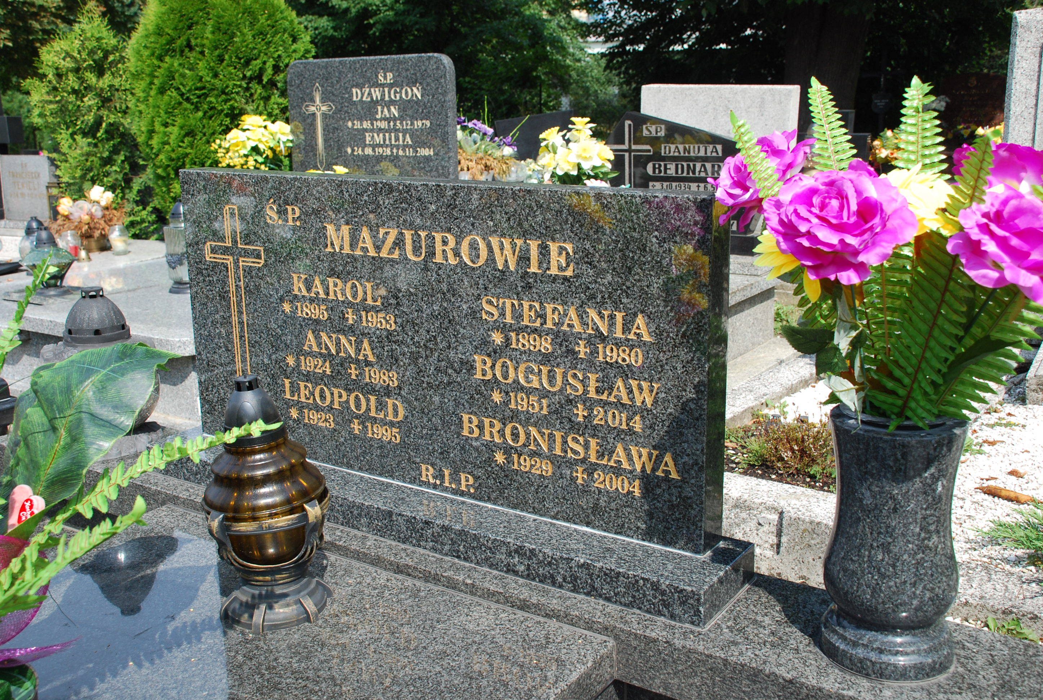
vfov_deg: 37.0
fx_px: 1045
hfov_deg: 53.0
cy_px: 350
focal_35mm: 36
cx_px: 522
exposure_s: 1/320
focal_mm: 24
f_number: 8
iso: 250
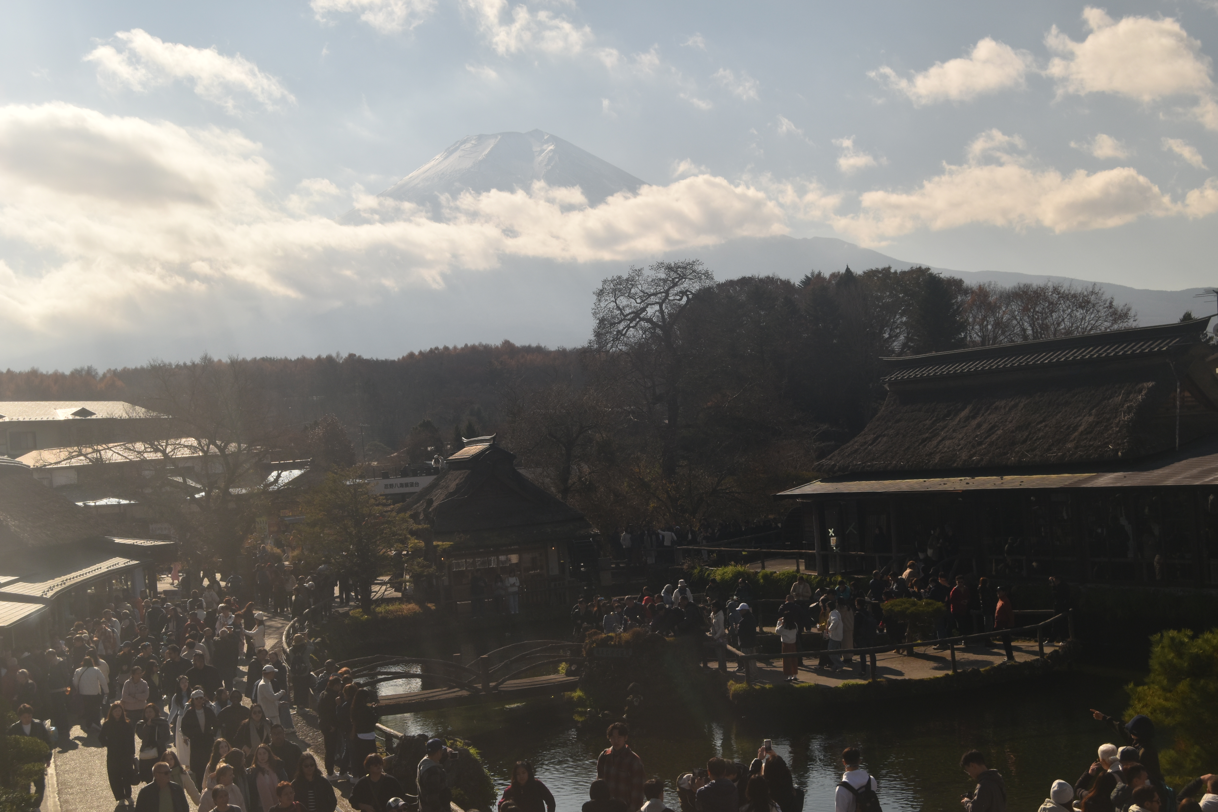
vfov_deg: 28.9
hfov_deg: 42.3
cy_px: 406
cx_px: 609
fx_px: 1573
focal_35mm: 46
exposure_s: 1/320
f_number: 9
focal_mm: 31
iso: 200
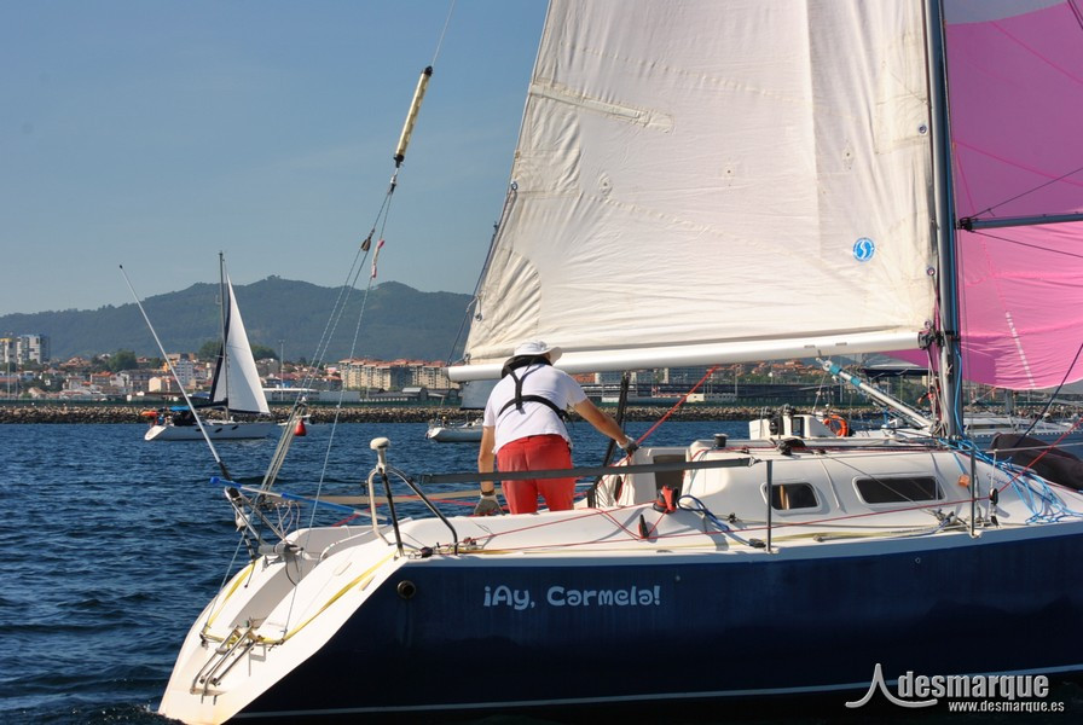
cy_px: 362
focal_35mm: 82
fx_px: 2485
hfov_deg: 24.6
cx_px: 542
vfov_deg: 16.6
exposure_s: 1/320
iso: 100
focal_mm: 55
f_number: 9
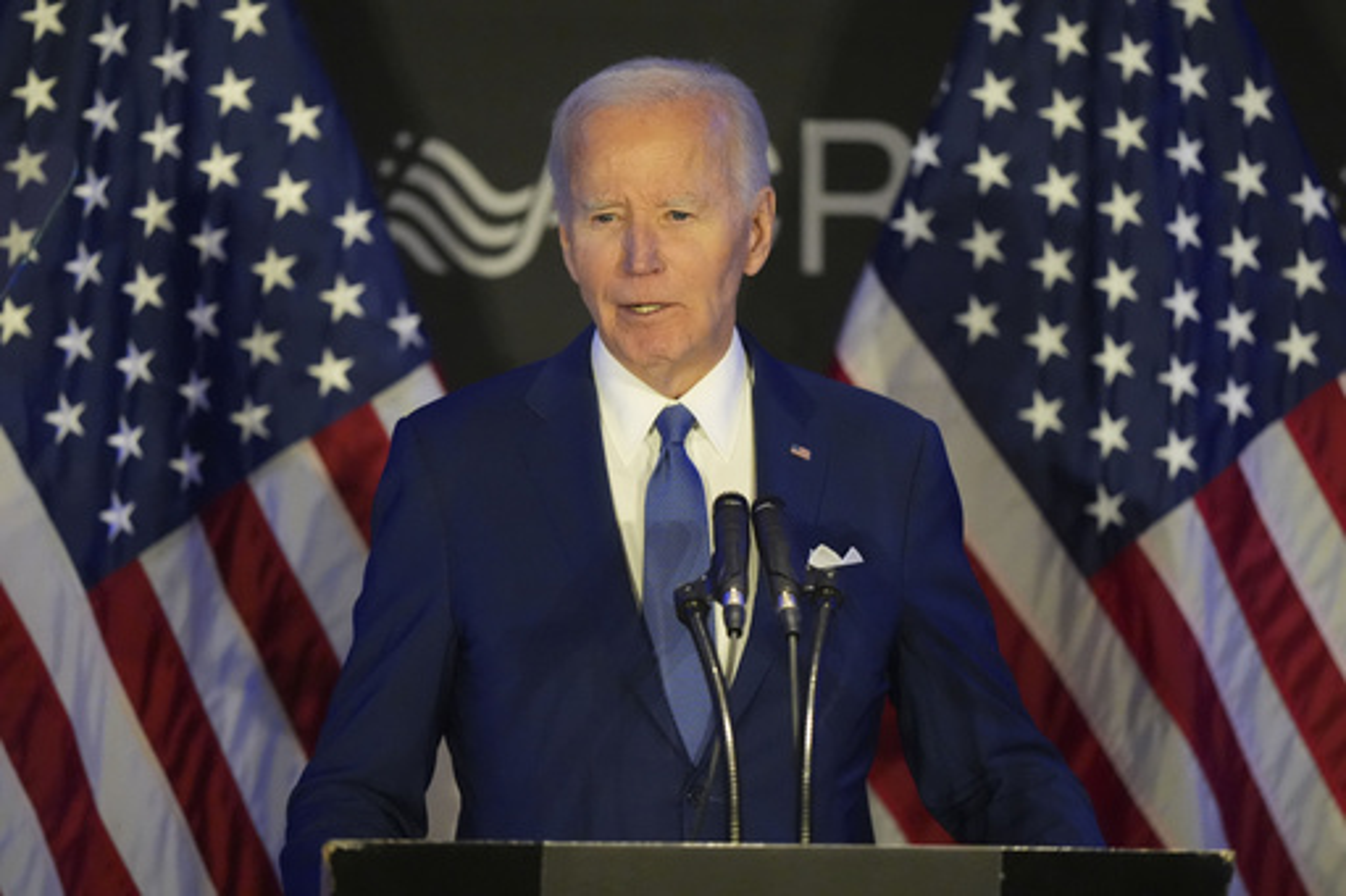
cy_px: 448
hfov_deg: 5.2
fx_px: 14950
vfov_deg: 3.4
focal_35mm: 400
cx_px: 673
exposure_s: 1/400
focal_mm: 400
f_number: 2.8
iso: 12800
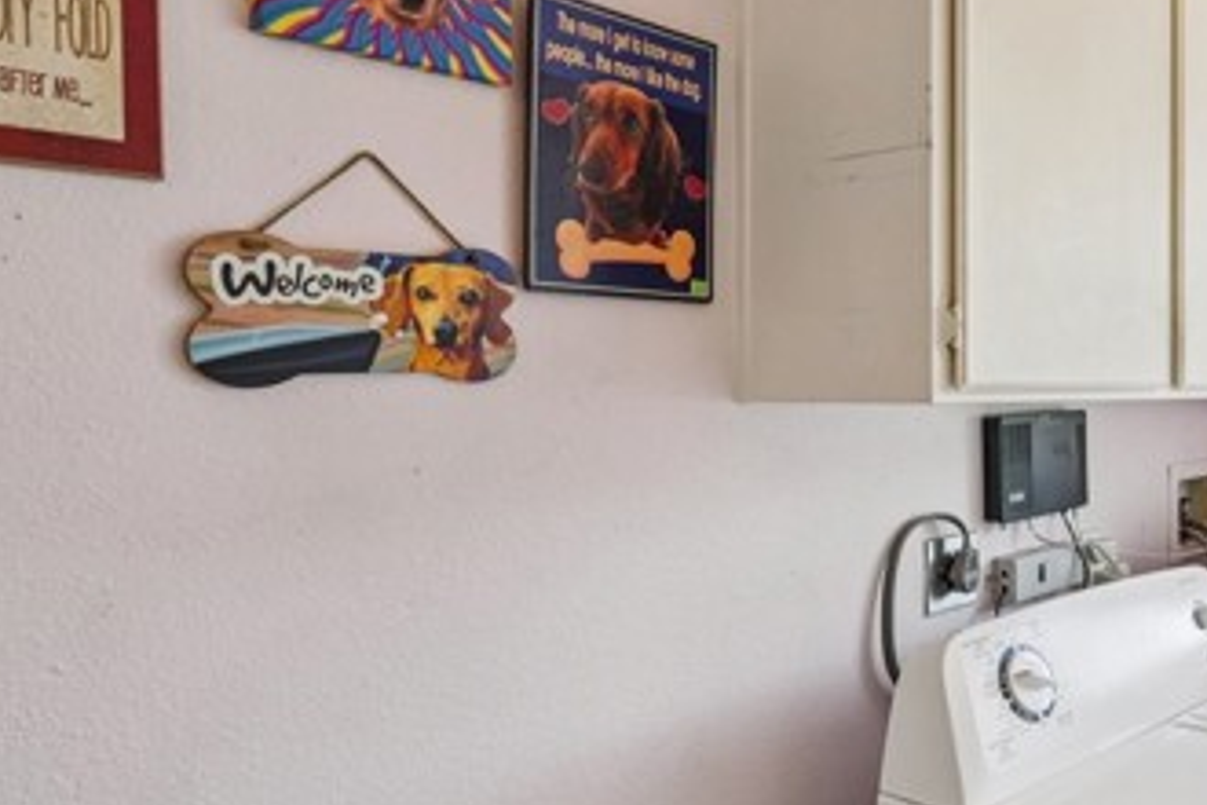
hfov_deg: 51.9
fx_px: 1072
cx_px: 1083
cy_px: 384
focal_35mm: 32
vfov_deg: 41.1
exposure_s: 1/45
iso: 400
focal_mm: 16.5
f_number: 6.7
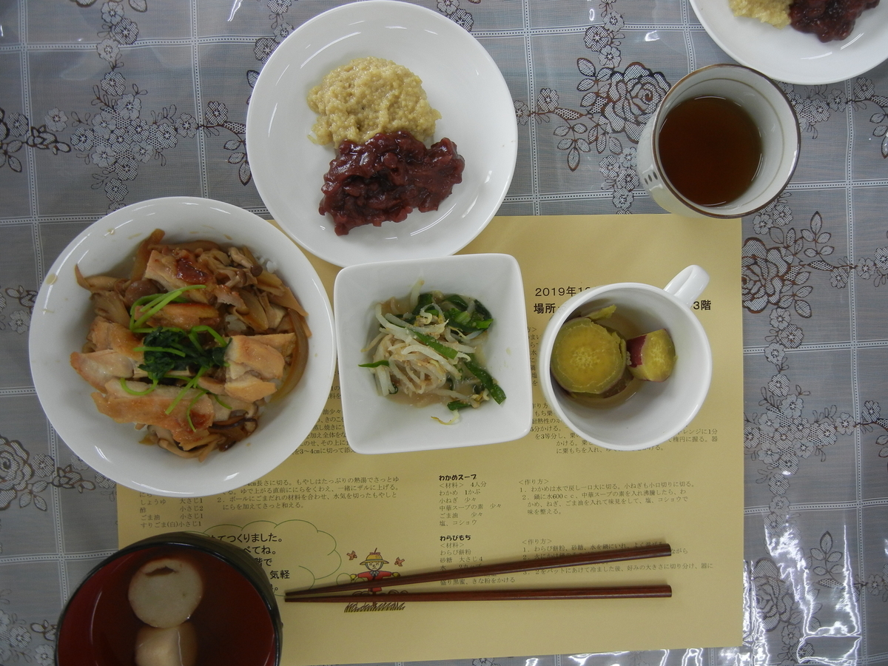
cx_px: 444
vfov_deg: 46.8
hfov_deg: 60.0
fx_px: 770
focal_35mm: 30
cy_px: 333
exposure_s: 1/53.2
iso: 160
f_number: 3.5
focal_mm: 5.4
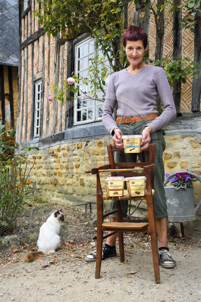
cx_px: 100
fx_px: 402
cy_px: 151
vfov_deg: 41.1
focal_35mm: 48
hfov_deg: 28.1
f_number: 7.1
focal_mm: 48
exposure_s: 1/100
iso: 400
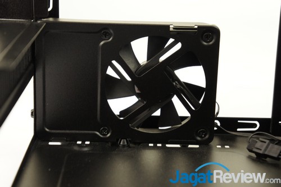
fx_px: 632
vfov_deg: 16.8
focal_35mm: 81
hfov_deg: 25.1
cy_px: 94
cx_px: 140
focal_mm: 54
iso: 1600
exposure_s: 1/50
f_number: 5.6
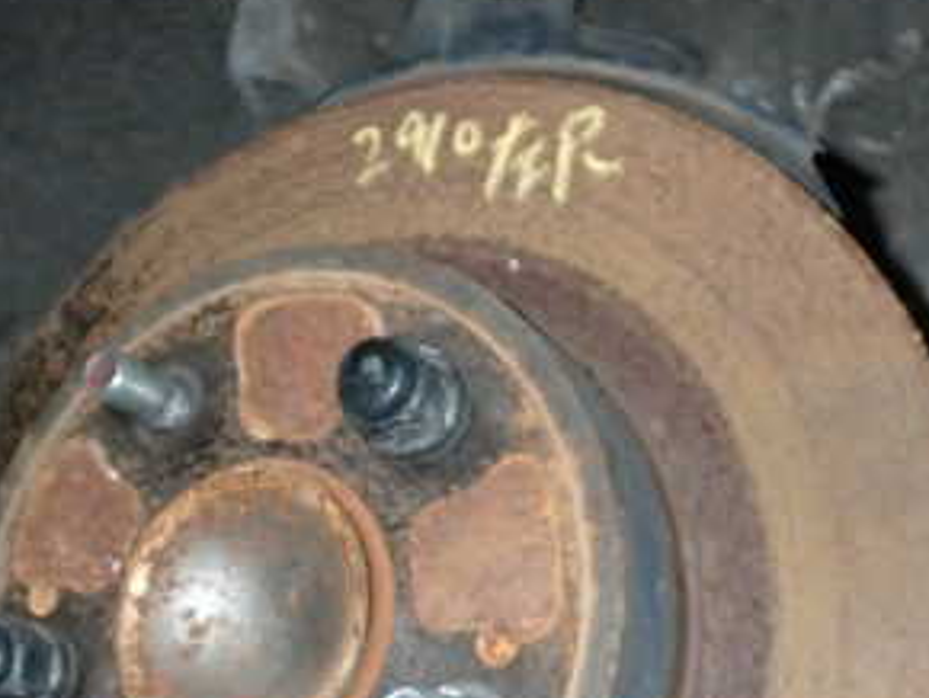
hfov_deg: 31.0
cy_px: 647
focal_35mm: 62
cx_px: 330
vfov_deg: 23.0
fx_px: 1665
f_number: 6.3
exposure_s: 1/30
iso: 640
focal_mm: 5.4
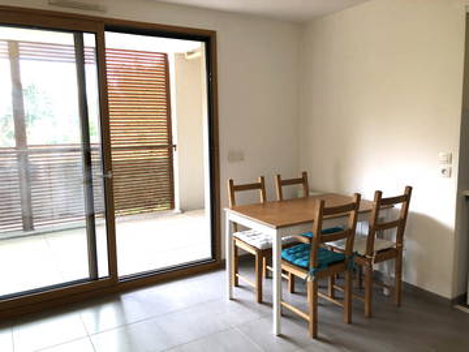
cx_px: 234
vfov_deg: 49.7
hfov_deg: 63.4
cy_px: 176
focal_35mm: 28
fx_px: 379
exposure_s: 1/30
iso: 32
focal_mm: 3.99
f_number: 1.8
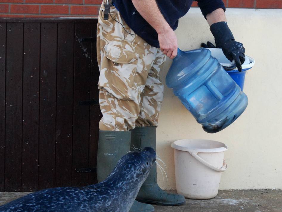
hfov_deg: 11.5
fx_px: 1393
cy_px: 136
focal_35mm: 171
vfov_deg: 8.7
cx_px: 196
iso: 1000
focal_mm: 70
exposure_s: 1/400
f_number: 5
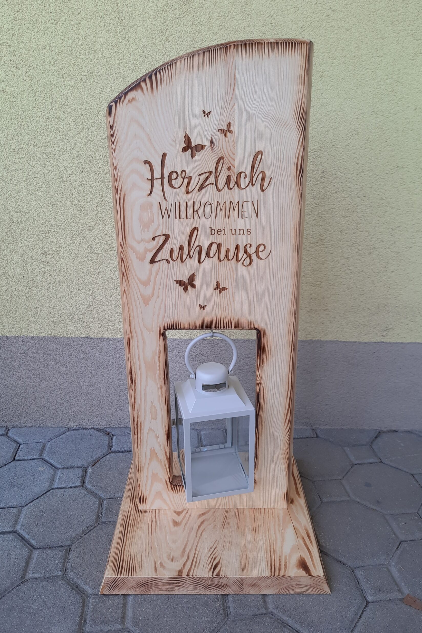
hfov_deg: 47.9
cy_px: 308
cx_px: 205
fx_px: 475
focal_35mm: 27
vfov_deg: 67.4
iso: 50
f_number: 2
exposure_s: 1/100
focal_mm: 4.6
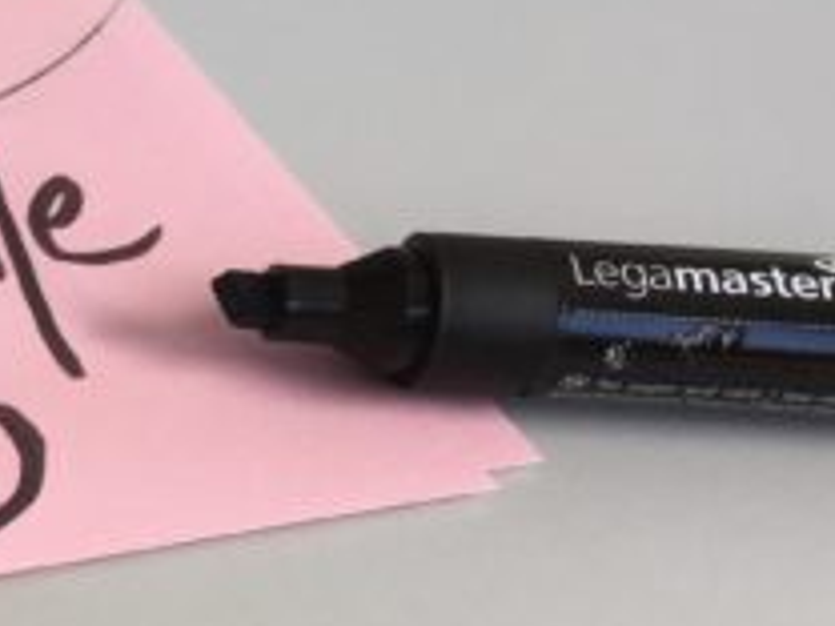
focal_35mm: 107
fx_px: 2581
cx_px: -566
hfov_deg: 16.1
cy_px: 461
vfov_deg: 13.8
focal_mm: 4.15
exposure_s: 1/100
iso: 40
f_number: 2.2
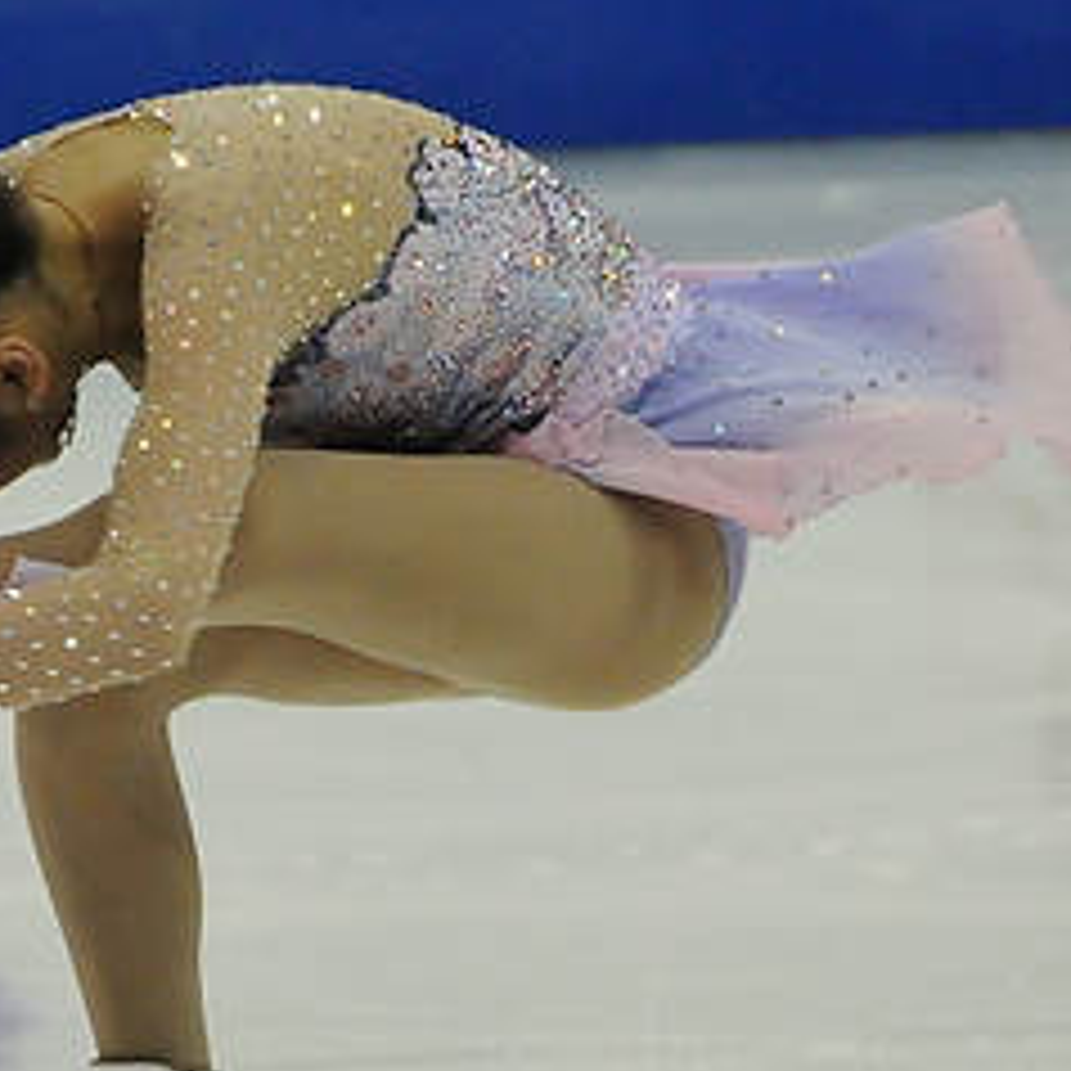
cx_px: 171
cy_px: 574
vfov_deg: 2.0
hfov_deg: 2.0
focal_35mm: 856
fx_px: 29963
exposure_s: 1/1000
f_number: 5.6
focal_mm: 200
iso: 3200
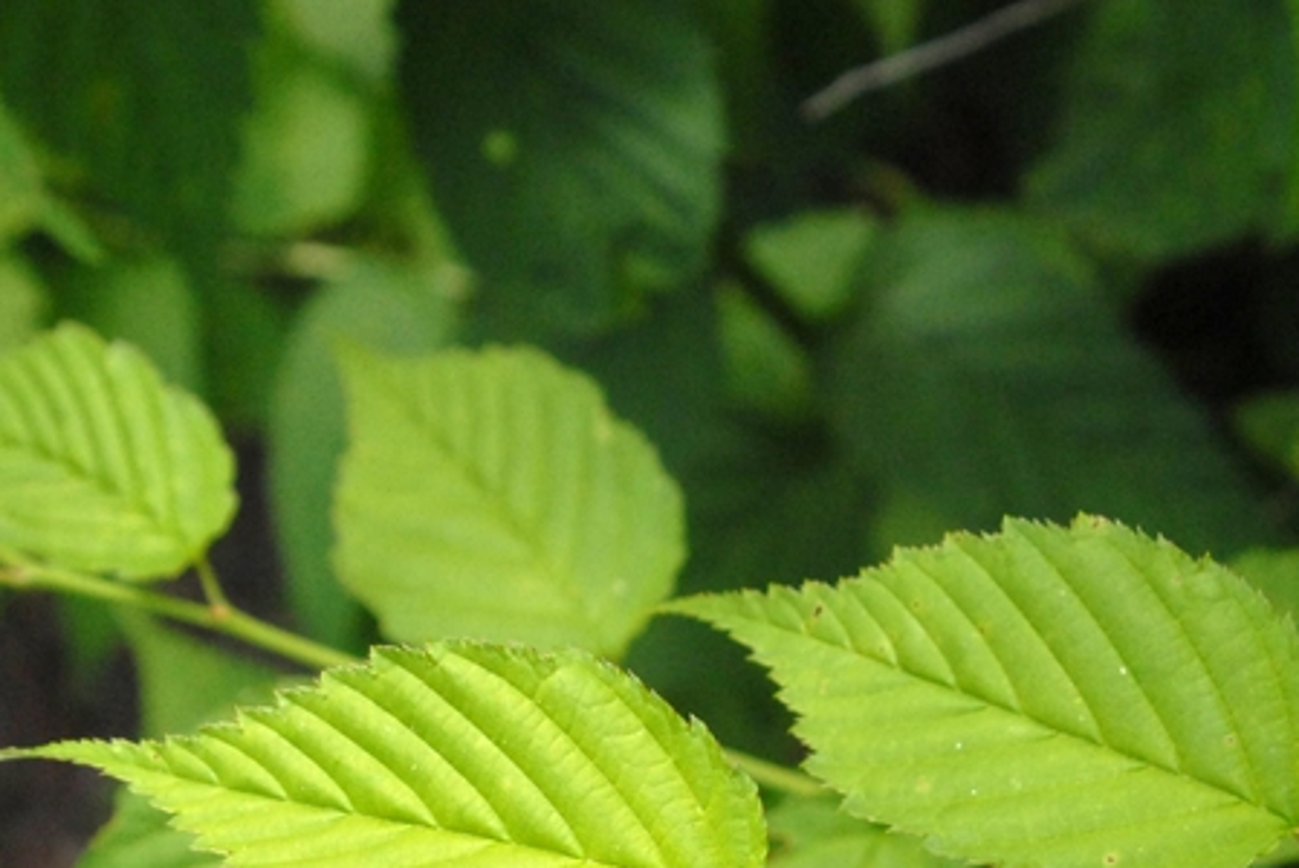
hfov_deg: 15.7
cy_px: 953
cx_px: 917
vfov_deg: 10.4
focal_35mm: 130
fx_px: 4694
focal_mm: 38
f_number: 8
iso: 400
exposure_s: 1/250
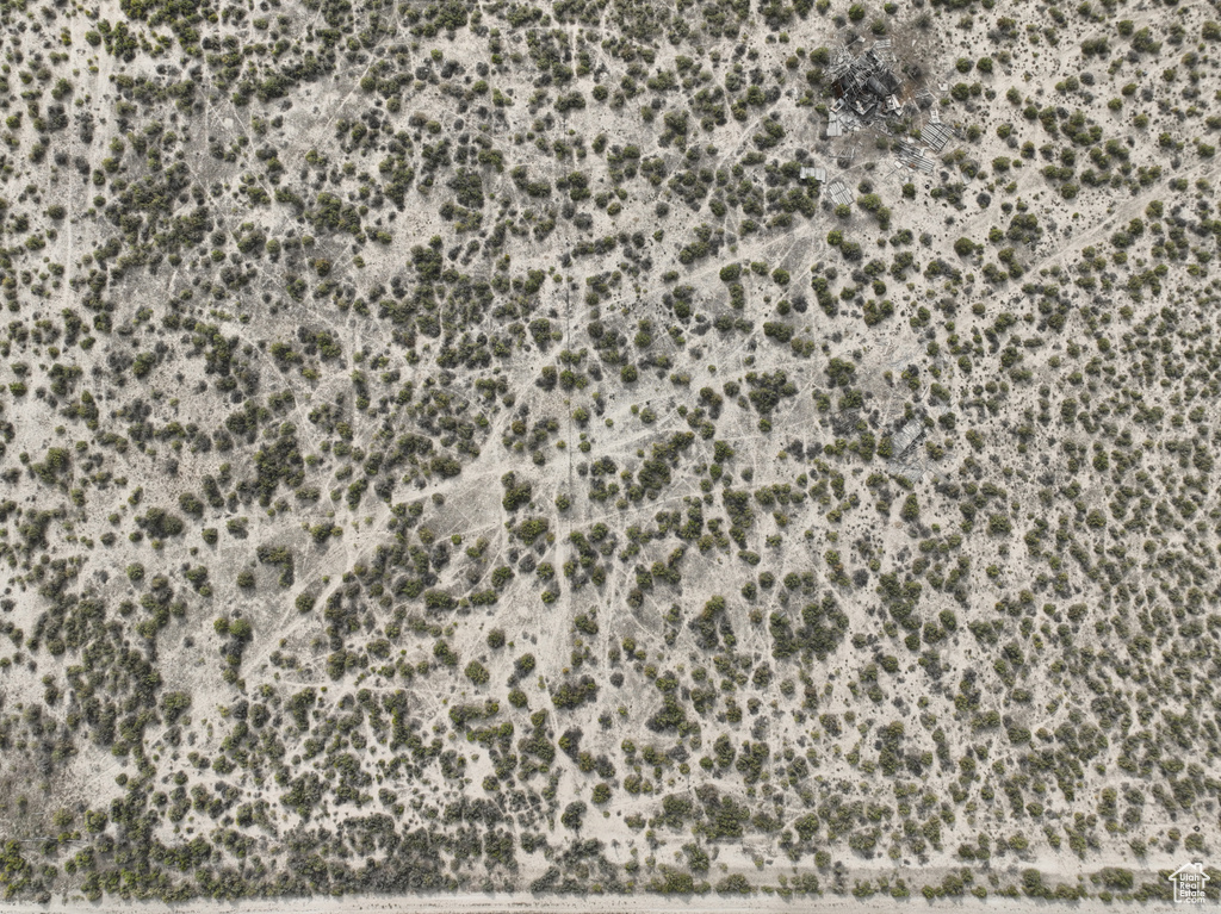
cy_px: 457
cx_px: 610
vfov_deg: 56.8
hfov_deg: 71.6
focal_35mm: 24
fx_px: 846
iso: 100
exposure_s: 1/1250
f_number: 2.8
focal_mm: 12.29
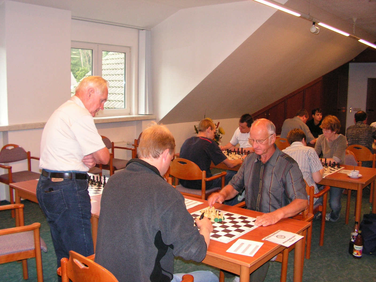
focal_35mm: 36
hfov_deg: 51.4
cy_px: 141
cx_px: 188
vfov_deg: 39.7
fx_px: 391
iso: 200
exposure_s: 1/40
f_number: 3.2
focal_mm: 6
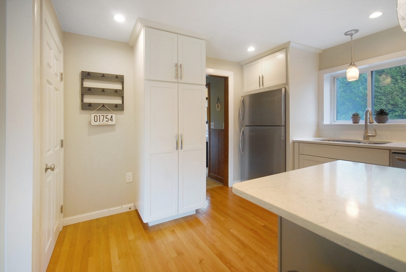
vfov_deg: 77.5
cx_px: 203
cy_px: 136
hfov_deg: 100.3
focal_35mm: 15
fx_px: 169
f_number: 5.6
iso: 640
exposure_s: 1/25
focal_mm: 10
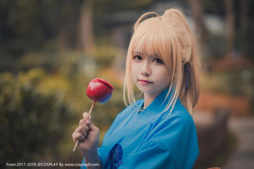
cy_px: 84
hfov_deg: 23.9
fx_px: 600
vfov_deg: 16.1
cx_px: 127
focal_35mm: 85
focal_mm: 85
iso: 400
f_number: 1.8
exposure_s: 1/200
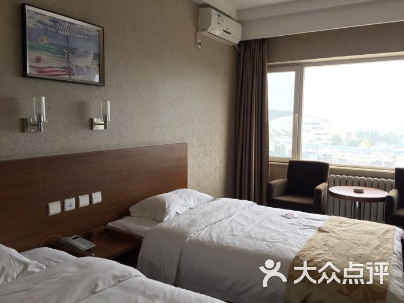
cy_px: 152
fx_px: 338
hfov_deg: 61.7
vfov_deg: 48.2
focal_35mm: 29
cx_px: 202
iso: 40
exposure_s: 1/50
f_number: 2.2
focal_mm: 4.15
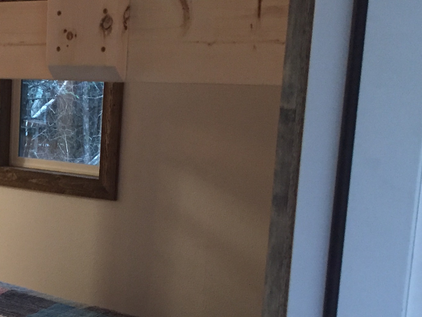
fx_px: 841
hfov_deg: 25.7
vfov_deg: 21.2
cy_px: 213
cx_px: -62
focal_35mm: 69
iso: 250
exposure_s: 1/20
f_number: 2.2
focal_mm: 4.15
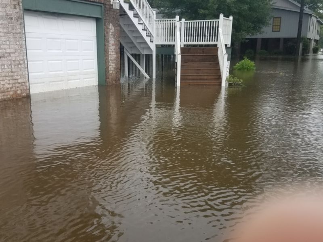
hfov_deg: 67.3
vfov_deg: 53.1
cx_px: 162
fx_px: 243
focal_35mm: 26
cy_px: 121
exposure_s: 1/152
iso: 40
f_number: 1.7
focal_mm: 4.2
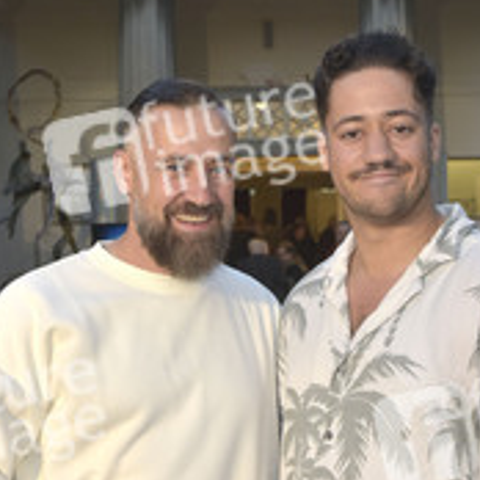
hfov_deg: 22.2
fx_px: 1224
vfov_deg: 22.2
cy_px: 287
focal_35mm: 78
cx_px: 265
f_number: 5.6
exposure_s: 1/200
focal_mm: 40
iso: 640
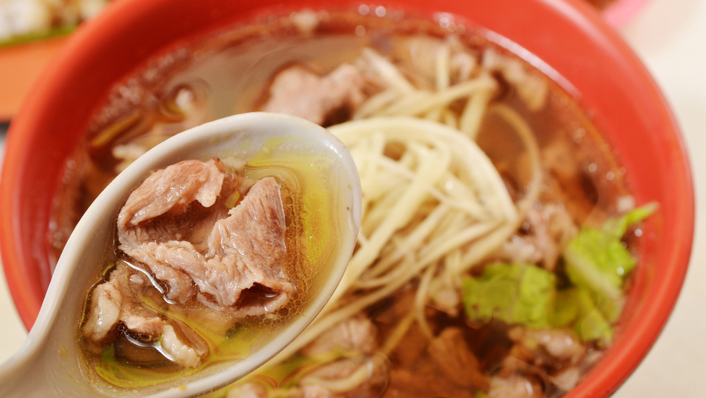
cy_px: 232
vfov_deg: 9.0
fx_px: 2519
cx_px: 350
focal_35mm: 135
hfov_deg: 16.0
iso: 250
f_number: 9
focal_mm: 85
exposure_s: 1/125
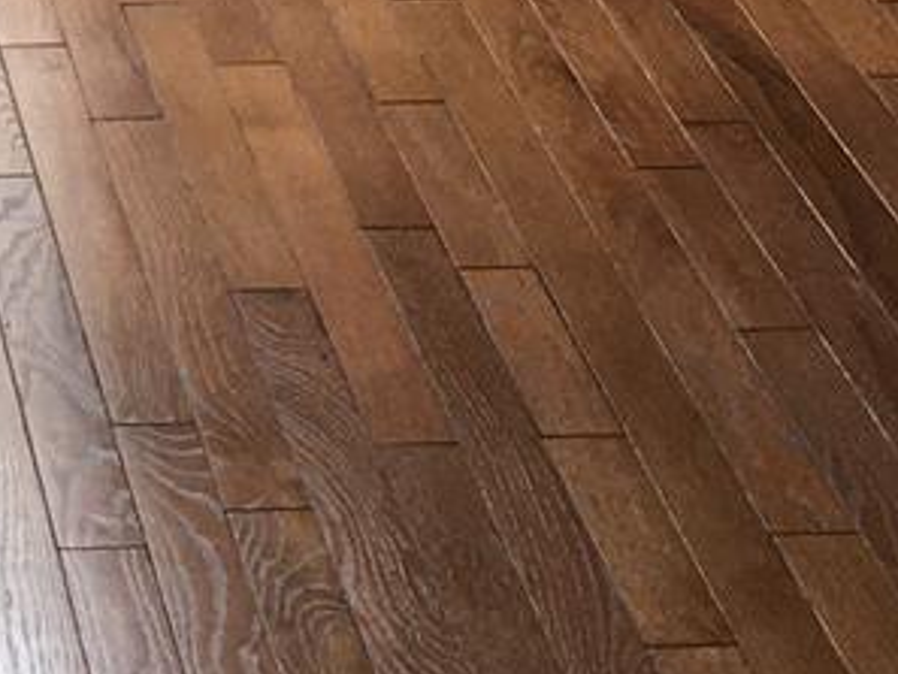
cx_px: -257
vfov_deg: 7.1
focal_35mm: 200
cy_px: -840
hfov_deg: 9.7
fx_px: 5190
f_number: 2.2
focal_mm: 4.15
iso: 40
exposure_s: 1/120
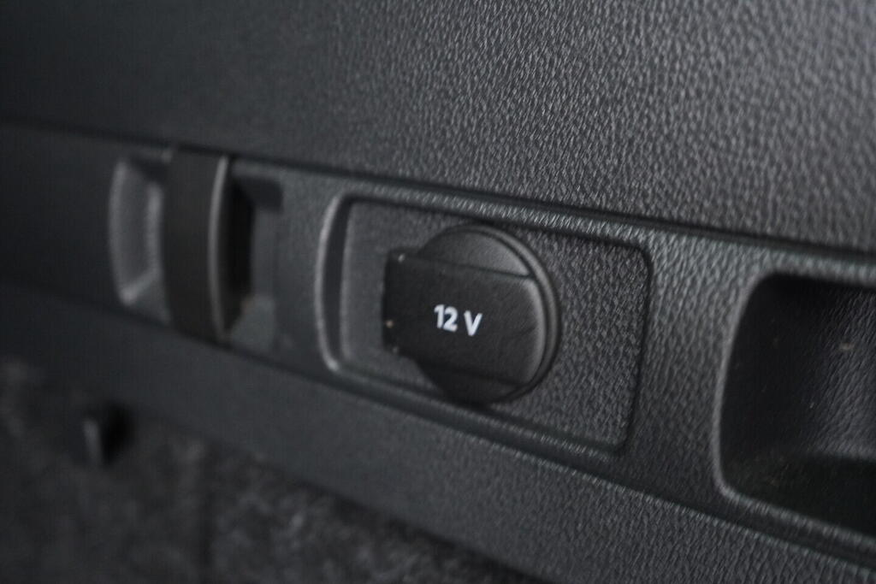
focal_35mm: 36
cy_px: 292
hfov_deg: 53.1
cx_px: 438
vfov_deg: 36.9
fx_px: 876
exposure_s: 1/40
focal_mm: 24
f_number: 2.8
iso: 2500
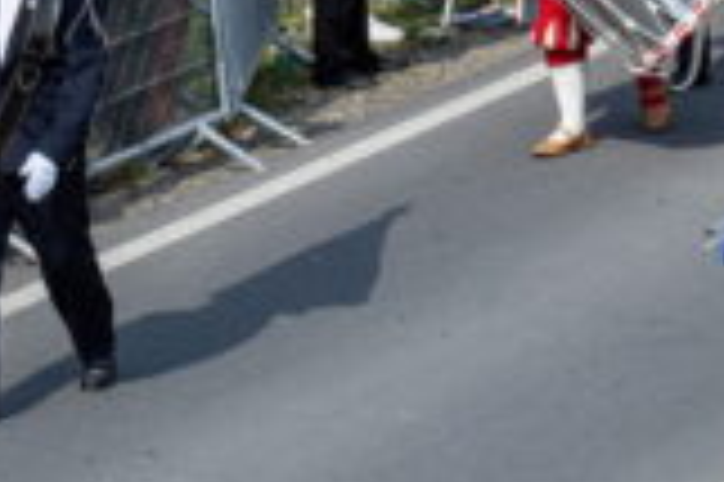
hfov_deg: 7.2
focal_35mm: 283
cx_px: 1147
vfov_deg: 4.8
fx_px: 5686
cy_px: -270
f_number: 8
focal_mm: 70
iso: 100
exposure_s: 1/250
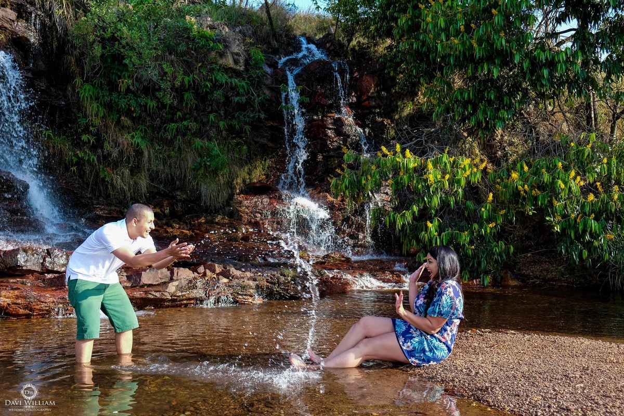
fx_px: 659
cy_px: 208
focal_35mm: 38
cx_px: 312
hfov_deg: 50.7
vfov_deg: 35.1
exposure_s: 1/250
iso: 250
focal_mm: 25.4
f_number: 4
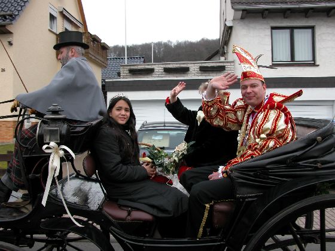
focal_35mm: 35
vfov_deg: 40.7
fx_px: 339
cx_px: 168
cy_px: 126
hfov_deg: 52.6
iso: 100
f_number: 4.5
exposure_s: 1/167
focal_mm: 8.9
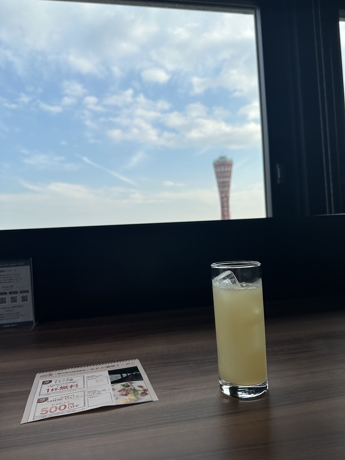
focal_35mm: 24
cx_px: 172
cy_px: 230
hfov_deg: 56.8
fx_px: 319
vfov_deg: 71.6
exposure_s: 1/1664
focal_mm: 6.86
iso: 80
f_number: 1.78
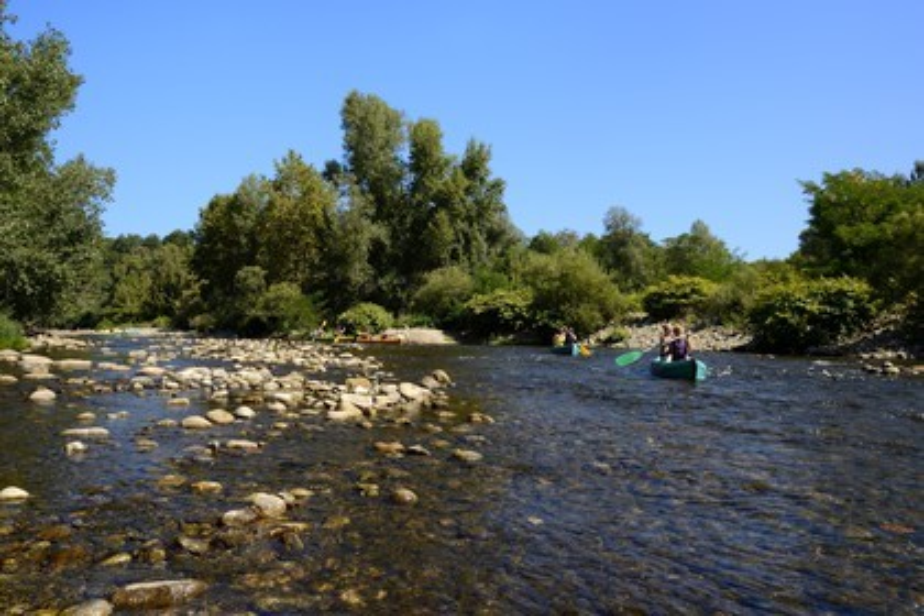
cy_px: 308
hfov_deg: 69.4
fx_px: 667
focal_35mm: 26
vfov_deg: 49.6
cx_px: 462
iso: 200
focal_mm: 26
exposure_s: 1/500
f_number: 8
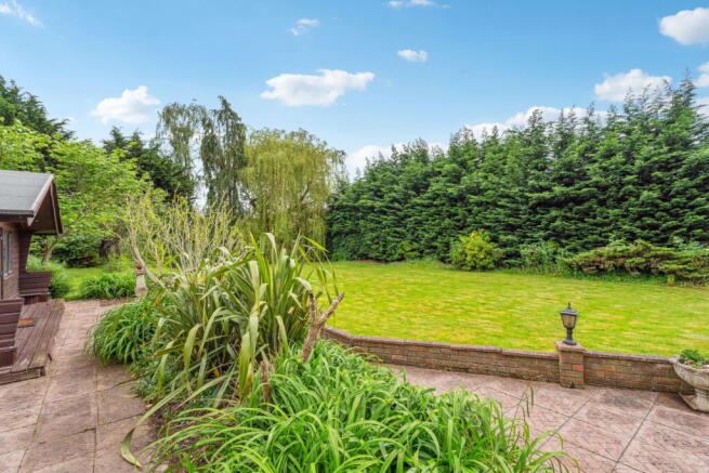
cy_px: 236
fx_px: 315
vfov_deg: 73.8
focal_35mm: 16
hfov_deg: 96.7
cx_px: 354
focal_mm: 16
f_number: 8
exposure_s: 1/125
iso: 100
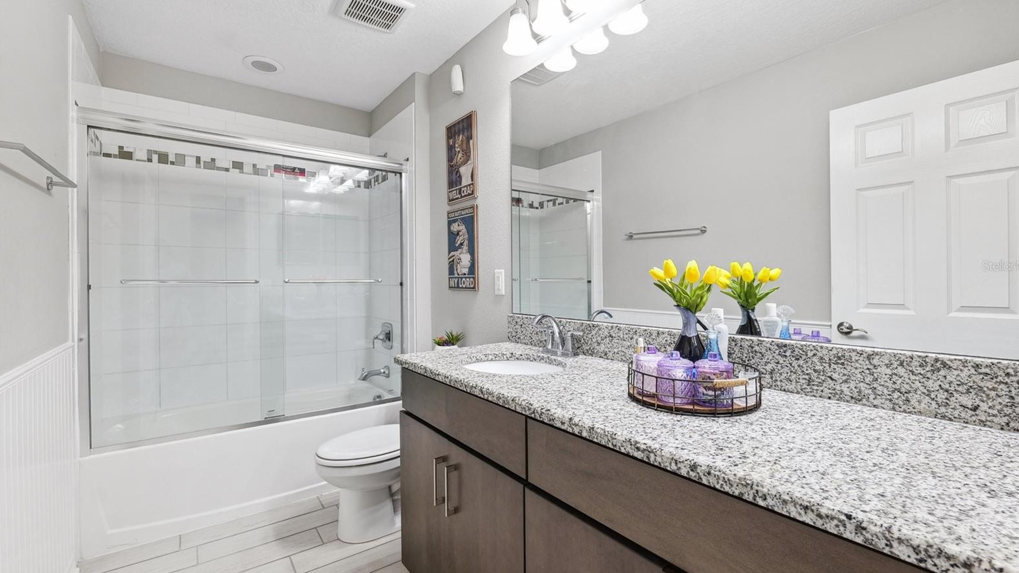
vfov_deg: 70.4
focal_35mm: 15
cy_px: 266
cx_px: 519
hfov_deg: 103.0
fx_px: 405
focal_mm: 14
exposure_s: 1/20
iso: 400
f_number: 8
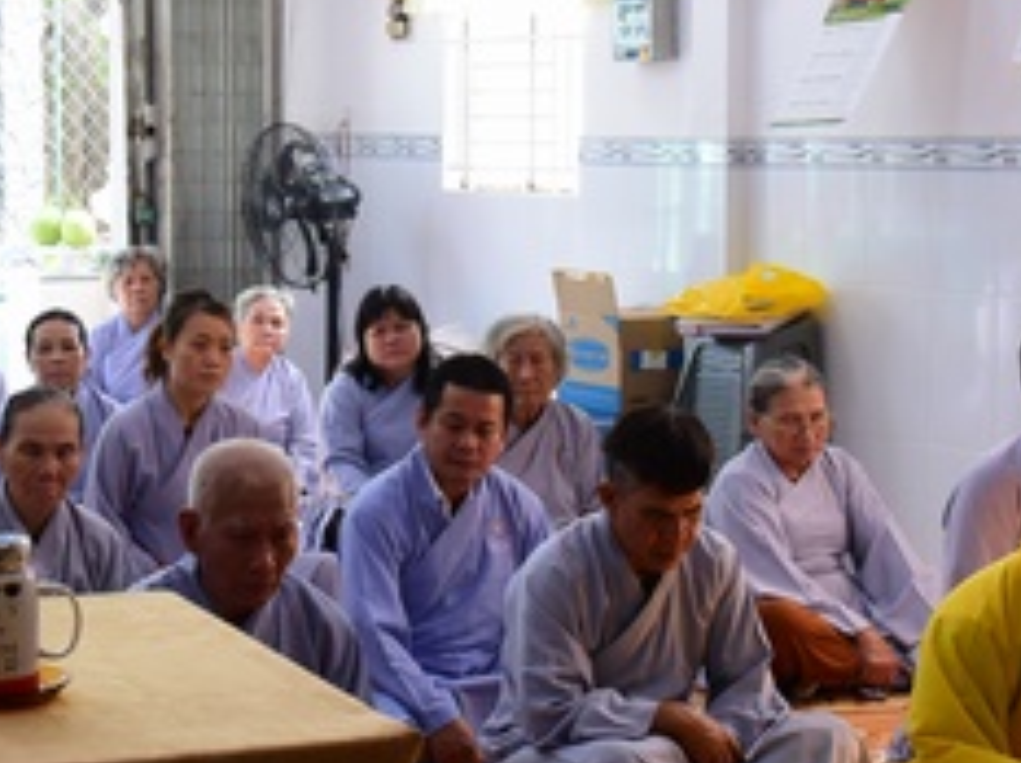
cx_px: 372
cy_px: 346
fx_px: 2533
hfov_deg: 22.7
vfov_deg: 17.1
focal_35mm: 86
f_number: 8
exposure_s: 1/80
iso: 1600
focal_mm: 32
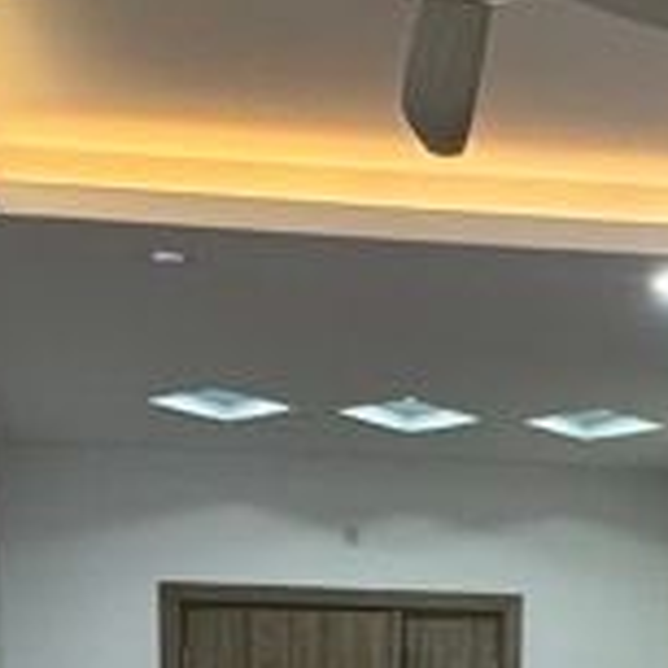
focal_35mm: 83
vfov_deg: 17.6
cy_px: 1135
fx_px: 1812
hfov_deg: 20.6
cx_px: 568
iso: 250
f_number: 2.2
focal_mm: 2.22
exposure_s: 1/100
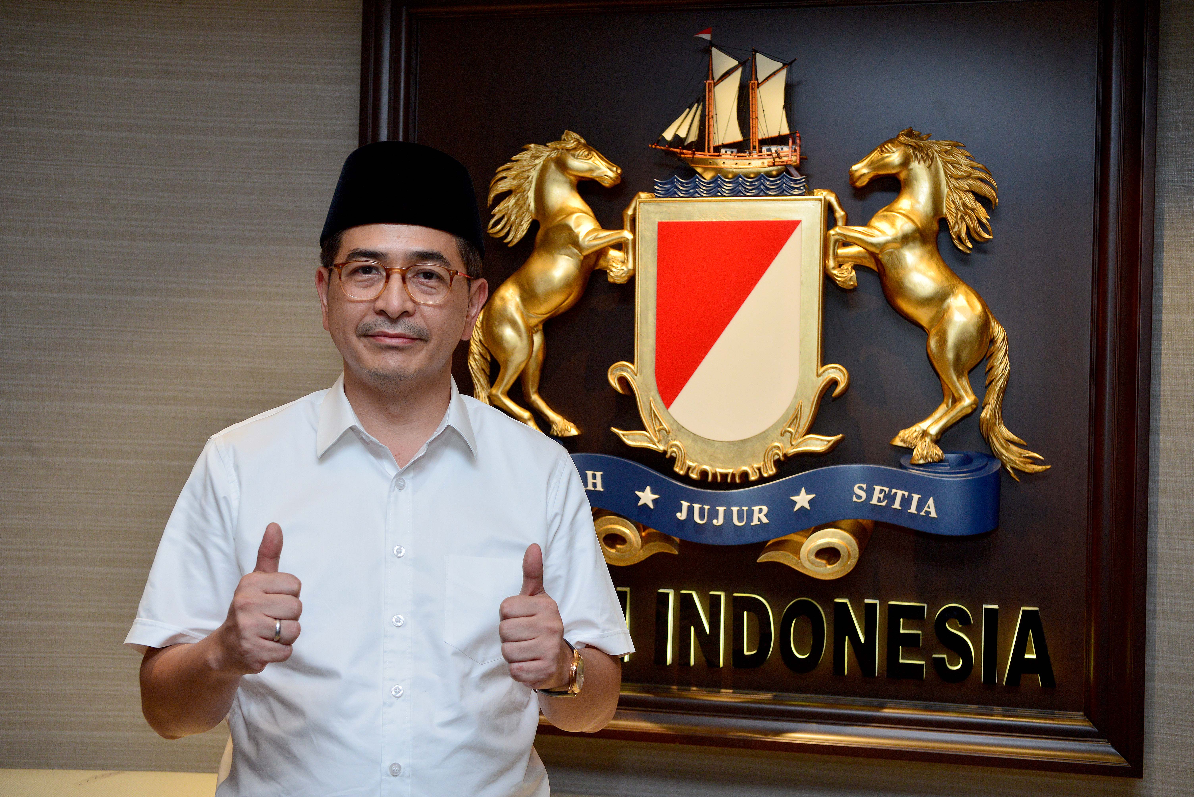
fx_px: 1493
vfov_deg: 29.9
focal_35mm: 45
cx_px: 597
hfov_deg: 43.6
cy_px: 398
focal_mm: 45
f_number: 5.6
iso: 1600
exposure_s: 1/125
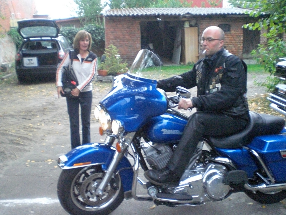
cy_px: 108
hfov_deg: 49.0
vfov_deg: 37.7
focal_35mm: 38
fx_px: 314
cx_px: 143
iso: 800
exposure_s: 1/60
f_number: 3.1
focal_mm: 6.3
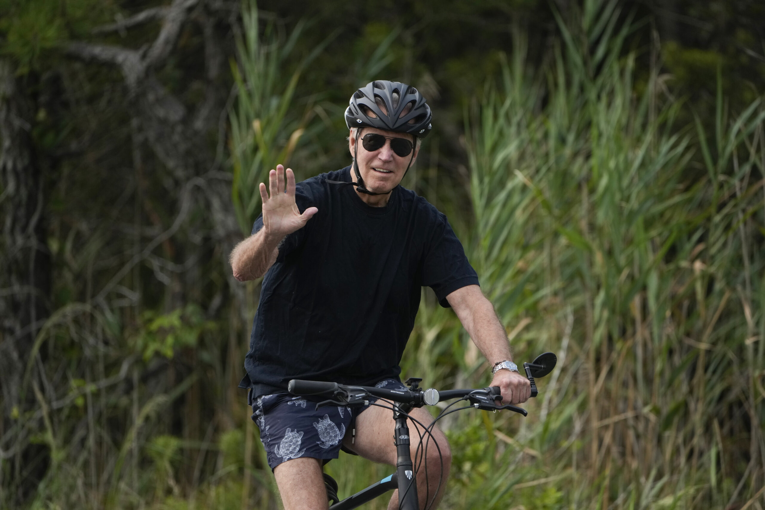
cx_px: 382
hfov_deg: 3.4
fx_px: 12750
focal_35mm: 600
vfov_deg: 2.3
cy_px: 255
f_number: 6.3
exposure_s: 1/1600
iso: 800
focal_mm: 600
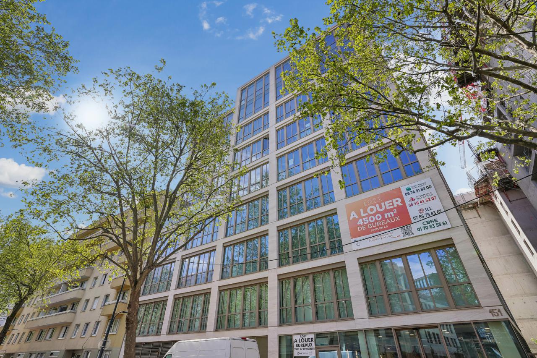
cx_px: 268
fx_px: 254
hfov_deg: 93.3
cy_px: 179
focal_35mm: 17
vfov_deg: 70.4
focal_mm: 17
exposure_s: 1/160
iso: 160
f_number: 11
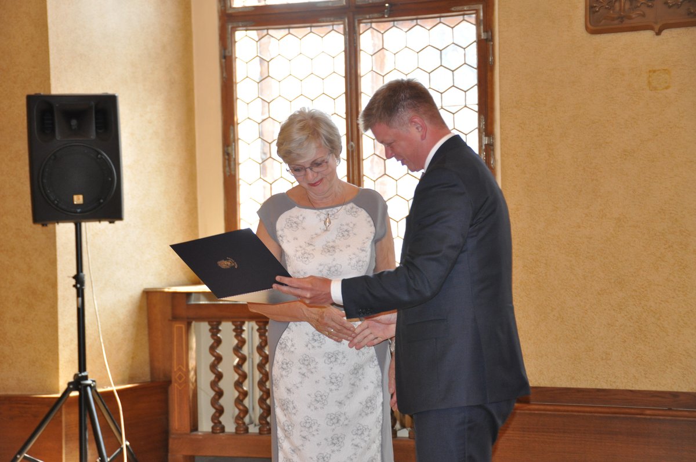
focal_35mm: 90
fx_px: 1738
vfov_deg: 15.2
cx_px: 348
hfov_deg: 22.6
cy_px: 231
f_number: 4.8
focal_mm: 60
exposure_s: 1/80
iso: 800
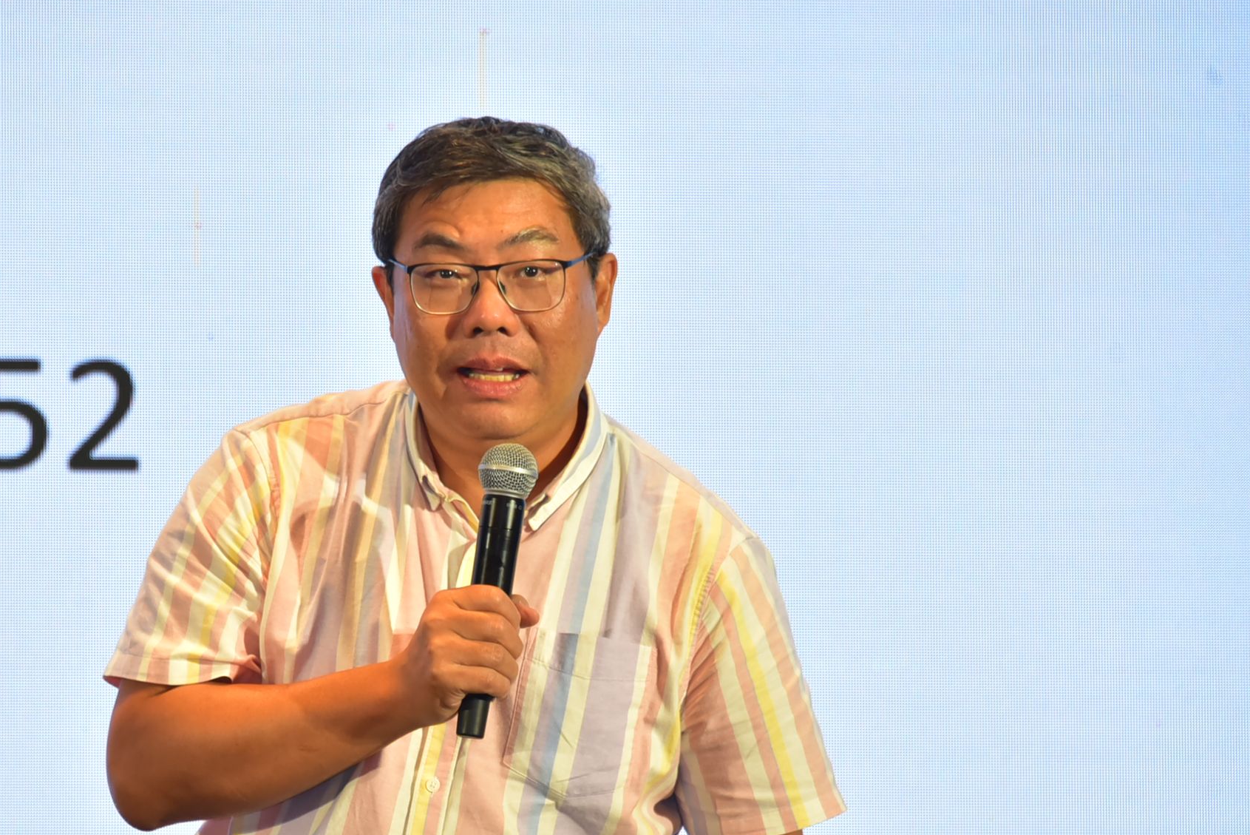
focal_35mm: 340
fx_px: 11810
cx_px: 476
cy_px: 606
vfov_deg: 4.0
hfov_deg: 6.1
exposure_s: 1/100
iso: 1600
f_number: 6.3
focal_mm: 230
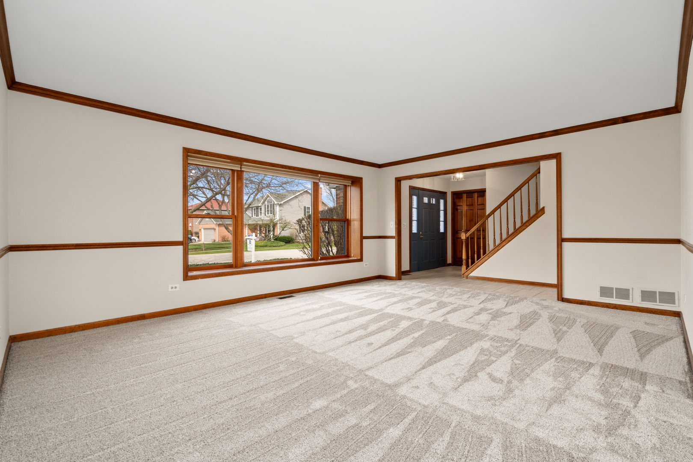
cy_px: 231
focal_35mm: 16
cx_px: 346
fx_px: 308
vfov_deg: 73.7
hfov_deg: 96.7
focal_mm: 16
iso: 400
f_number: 10
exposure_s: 1/2.5
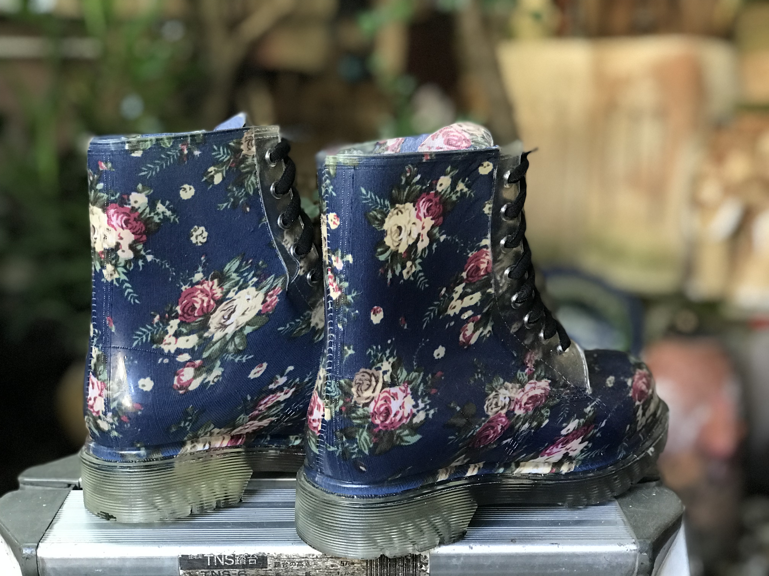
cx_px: 384
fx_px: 1266
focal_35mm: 57
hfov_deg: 33.8
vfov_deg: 25.7
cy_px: 288
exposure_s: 1/50
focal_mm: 6.6
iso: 320
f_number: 2.8
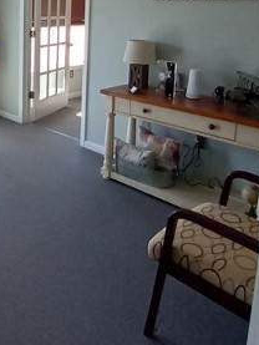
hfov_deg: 36.1
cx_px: 5
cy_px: 76
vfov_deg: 48.8
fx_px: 359
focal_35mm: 36
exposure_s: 1/60
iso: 80
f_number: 2.2
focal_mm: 1.13
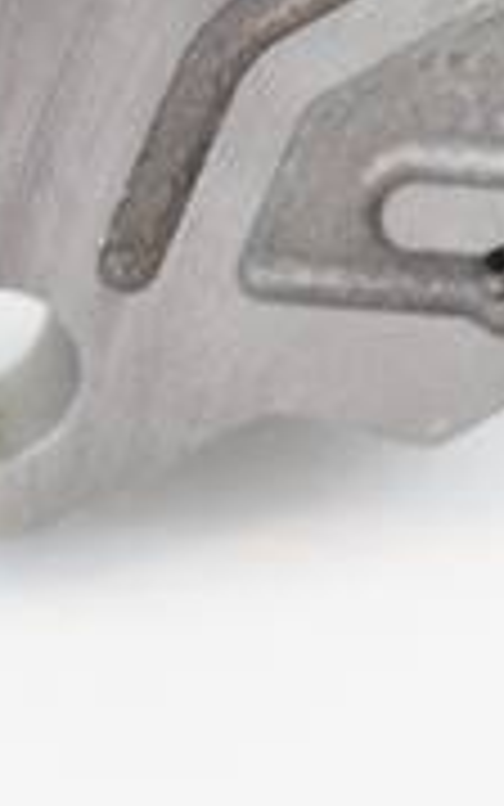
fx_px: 6236
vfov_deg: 7.3
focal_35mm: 284
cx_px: 310
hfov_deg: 4.6
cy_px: -133
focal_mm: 52
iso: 1600
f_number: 5.6
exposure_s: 1/60
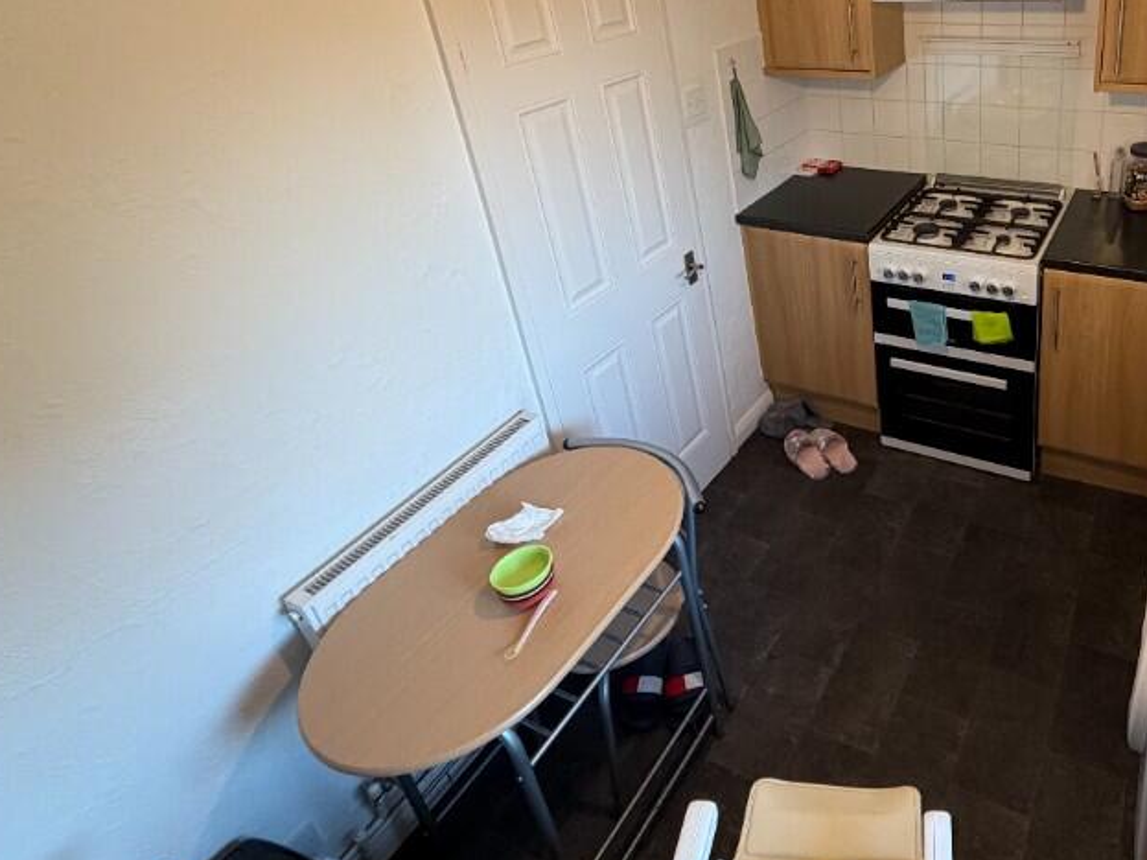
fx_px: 762
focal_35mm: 23
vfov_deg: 56.4
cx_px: 887
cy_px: 232
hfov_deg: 68.2
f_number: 2.2
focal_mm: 2.22
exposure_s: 1/100
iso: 320
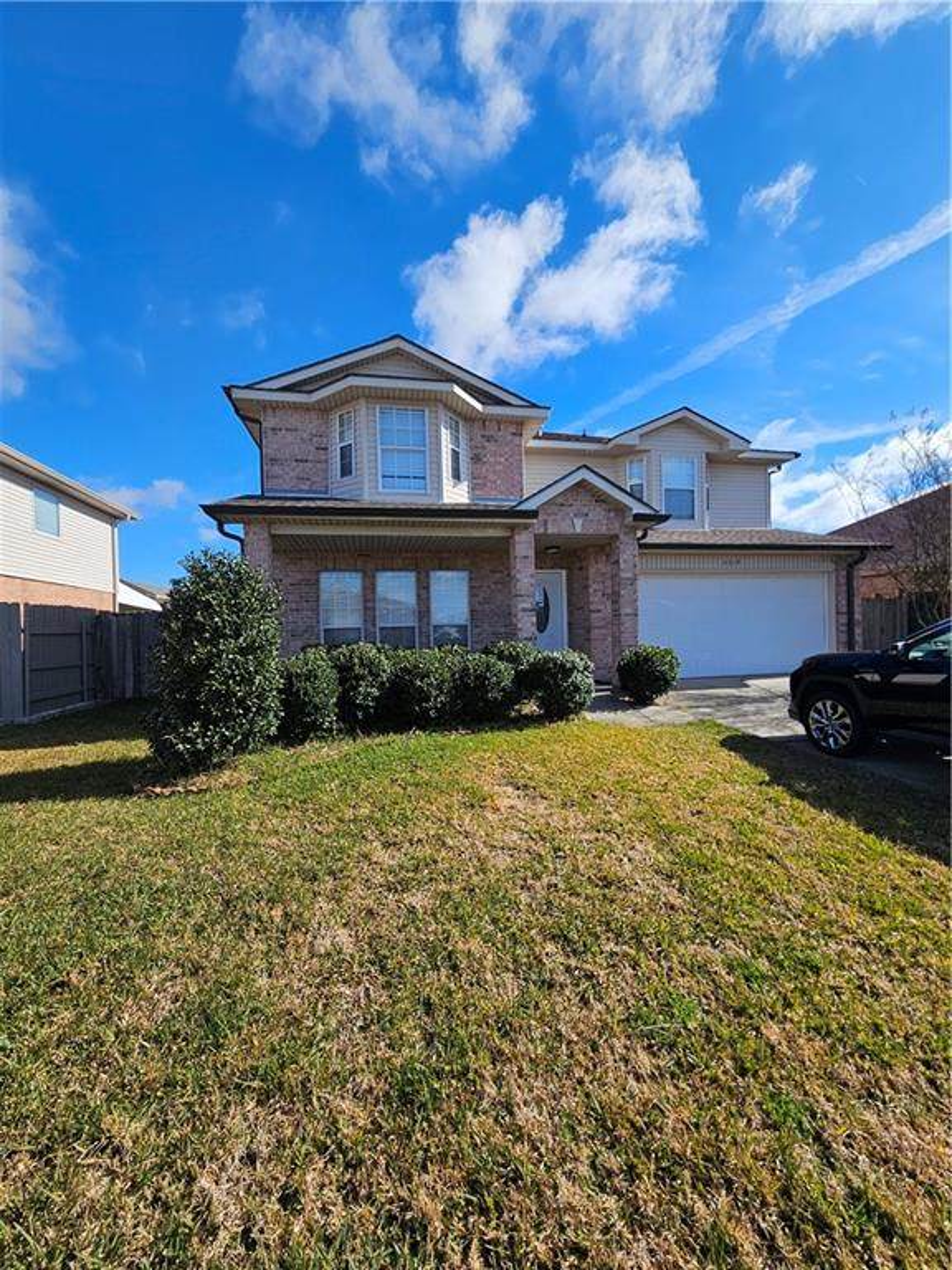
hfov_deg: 89.9
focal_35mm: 13
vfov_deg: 106.2
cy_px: 635
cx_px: 476
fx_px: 477
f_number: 2.2
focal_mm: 2.2
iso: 50
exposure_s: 1/2169
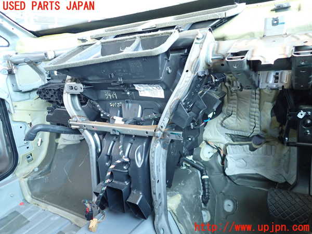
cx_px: 156
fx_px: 225
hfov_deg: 69.4
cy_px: 117
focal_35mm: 25
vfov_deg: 54.9
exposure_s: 1/30
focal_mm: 4.5
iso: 400
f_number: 2
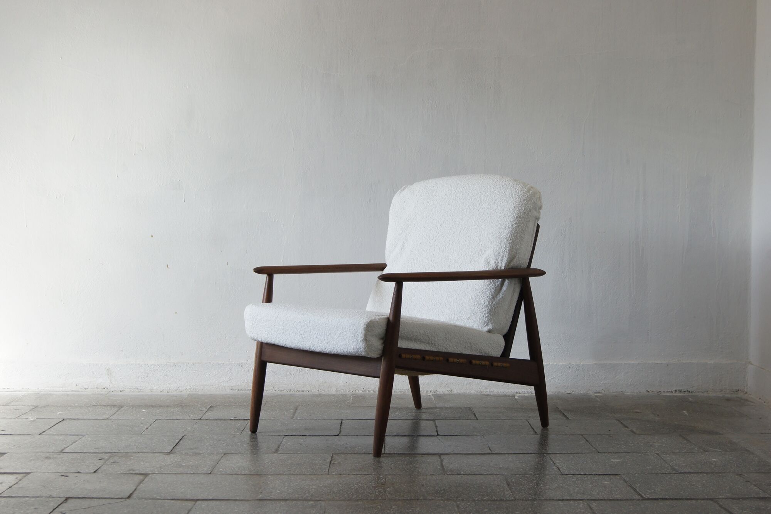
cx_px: 386
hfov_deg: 37.9
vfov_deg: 25.7
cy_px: 257
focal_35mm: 52
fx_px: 1124
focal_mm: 35
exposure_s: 1/80
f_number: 5.6
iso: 400
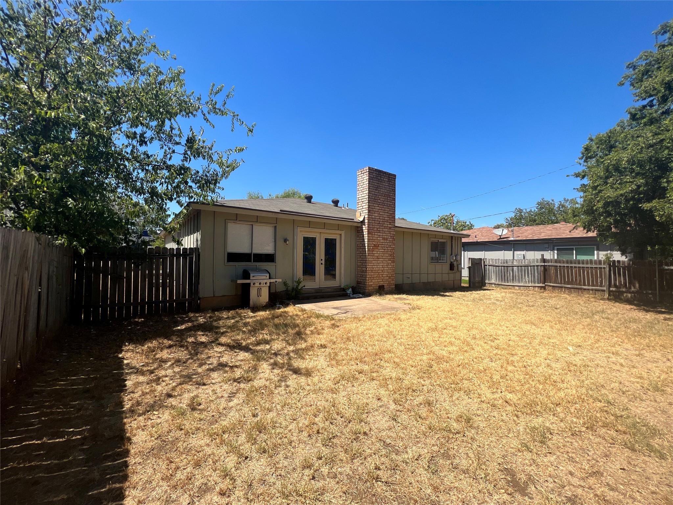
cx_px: 336
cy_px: 252
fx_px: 253
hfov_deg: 106.2
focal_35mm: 13
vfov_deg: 89.9
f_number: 1.8
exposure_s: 1/1292
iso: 32
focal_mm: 1.57
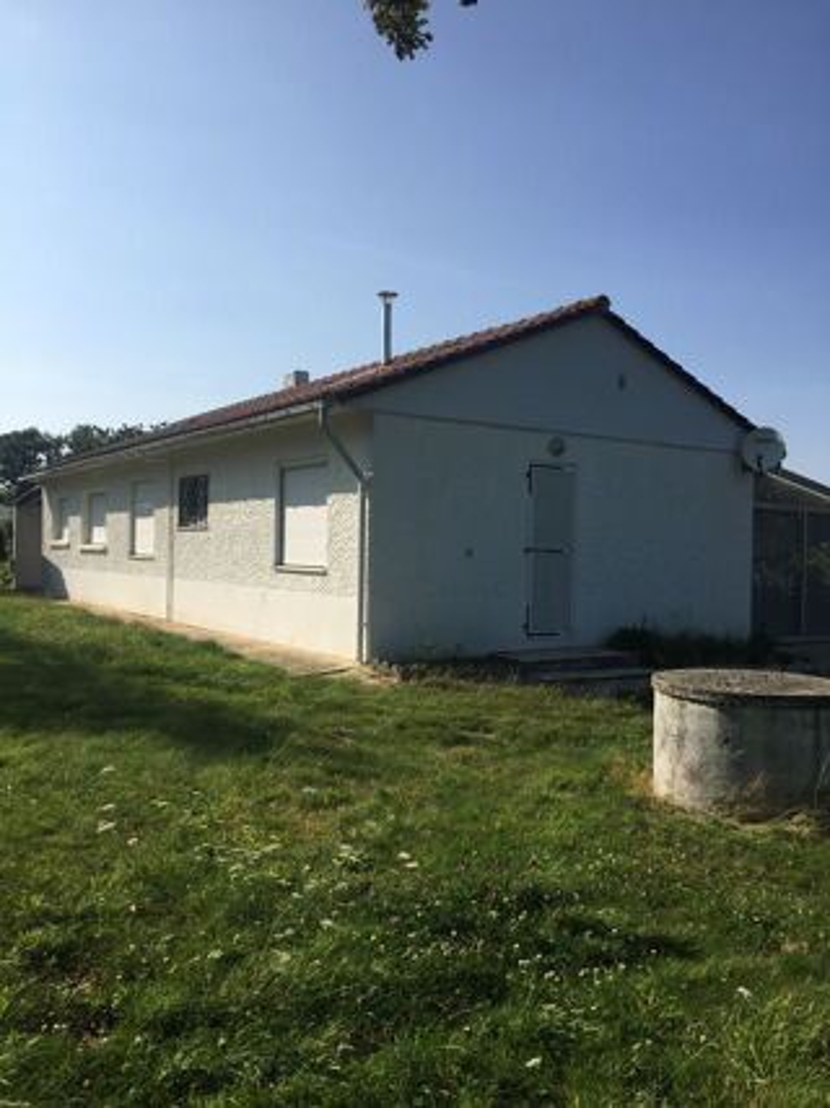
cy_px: 554
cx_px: 415
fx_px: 928
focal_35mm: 29
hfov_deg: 48.2
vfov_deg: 61.7
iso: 32
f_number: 2.2
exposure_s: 1/2475
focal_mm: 4.15
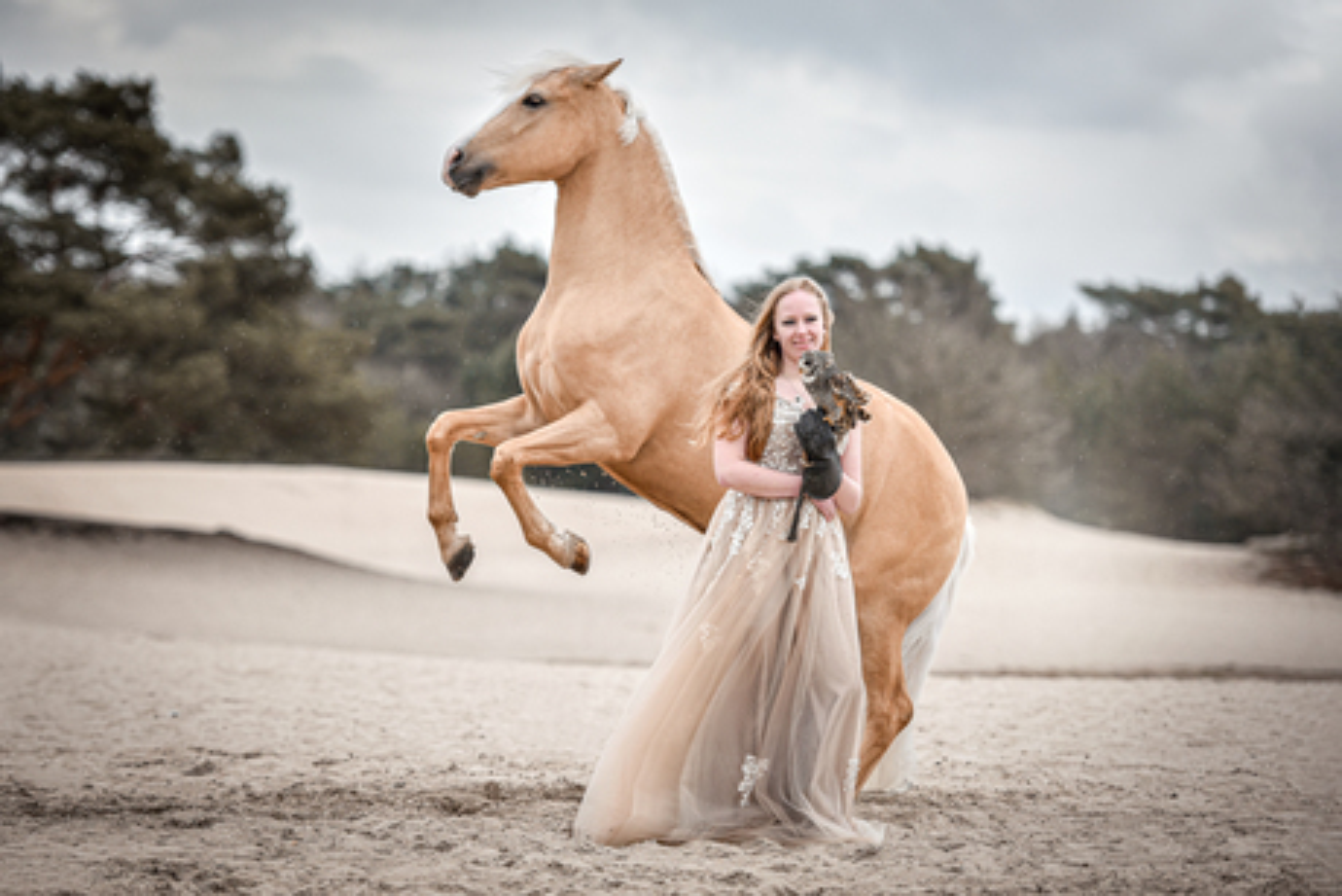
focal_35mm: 135
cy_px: 448
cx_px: 671
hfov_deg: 15.2
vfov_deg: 10.2
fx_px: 5034
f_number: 2.8
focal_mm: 135
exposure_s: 1/800
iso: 200
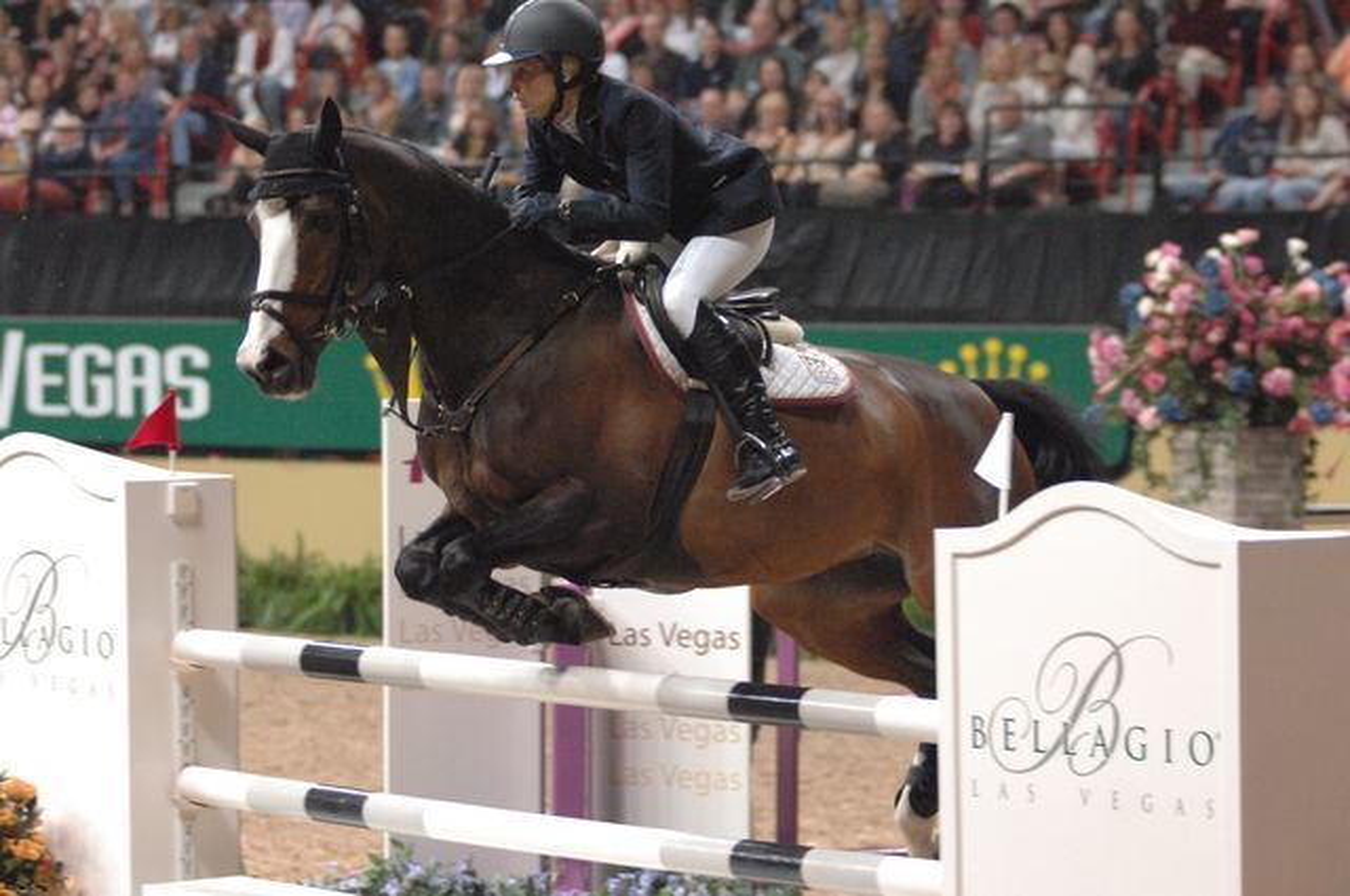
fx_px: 5618
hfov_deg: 13.7
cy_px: 448
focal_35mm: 150
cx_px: 675
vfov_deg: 9.1
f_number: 2.8
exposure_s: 1/320
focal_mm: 100
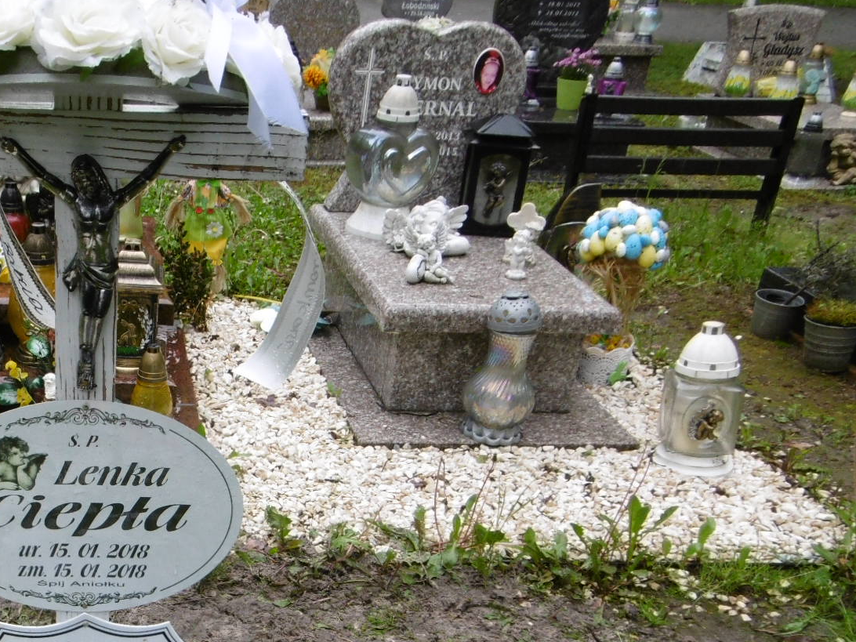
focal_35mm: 45
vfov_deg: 31.5
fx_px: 1113
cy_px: 498
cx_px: 130
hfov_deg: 39.8
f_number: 3.1
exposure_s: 1/100
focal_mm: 4.3
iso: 100
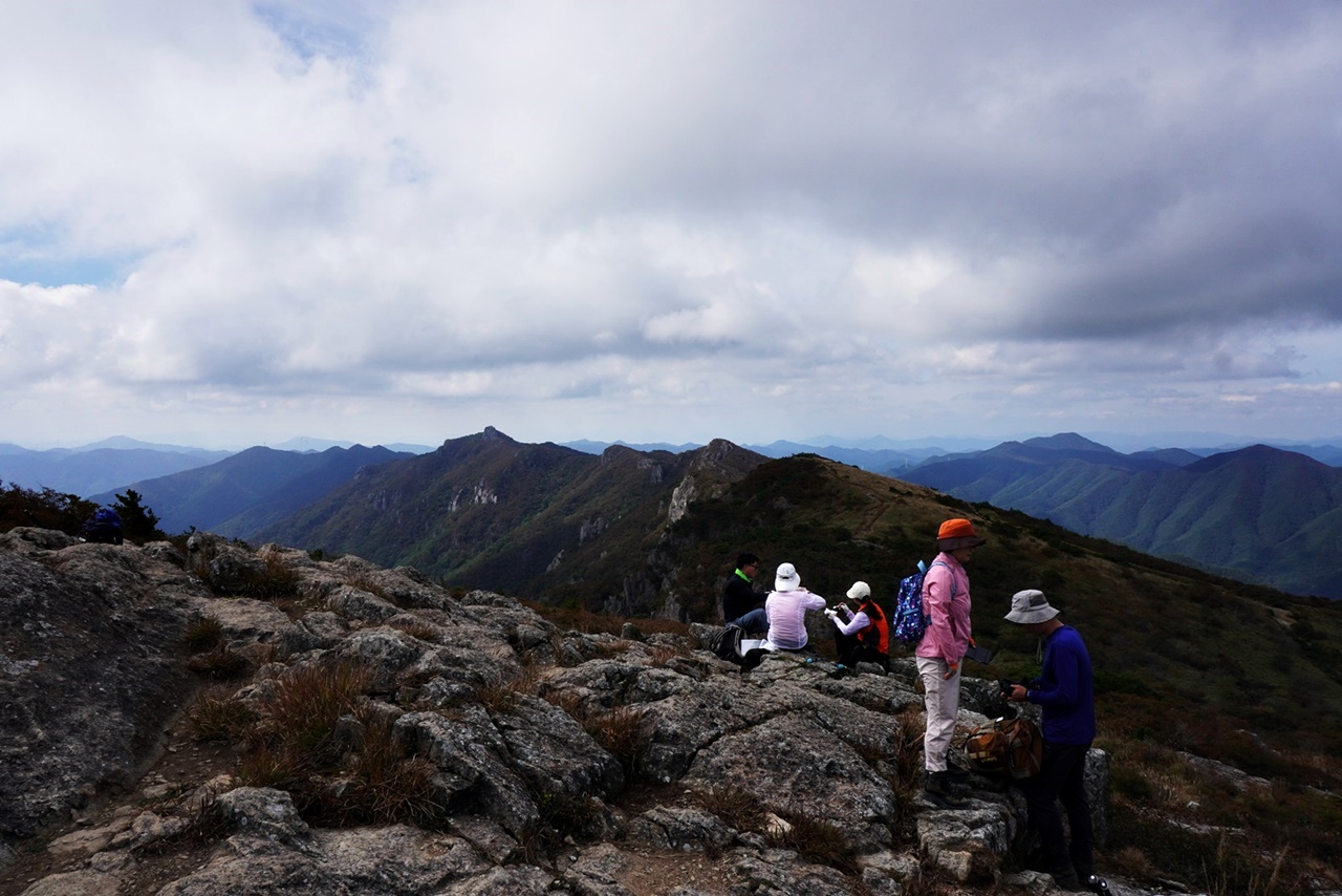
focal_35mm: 24
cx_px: 671
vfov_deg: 53.2
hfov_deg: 73.7
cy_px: 448
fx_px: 895
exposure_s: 1/250
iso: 200
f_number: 14
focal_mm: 16
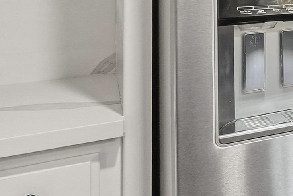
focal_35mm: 59
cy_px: -34
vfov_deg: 21.5
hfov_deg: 20.8
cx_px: 547
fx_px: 480
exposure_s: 1/200
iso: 400
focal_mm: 14
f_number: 8
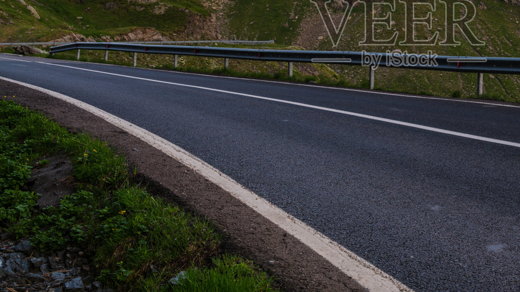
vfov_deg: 20.0
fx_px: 813
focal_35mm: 59
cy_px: 35
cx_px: 399
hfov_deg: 34.6
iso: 100
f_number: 8
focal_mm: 35
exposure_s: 1/15
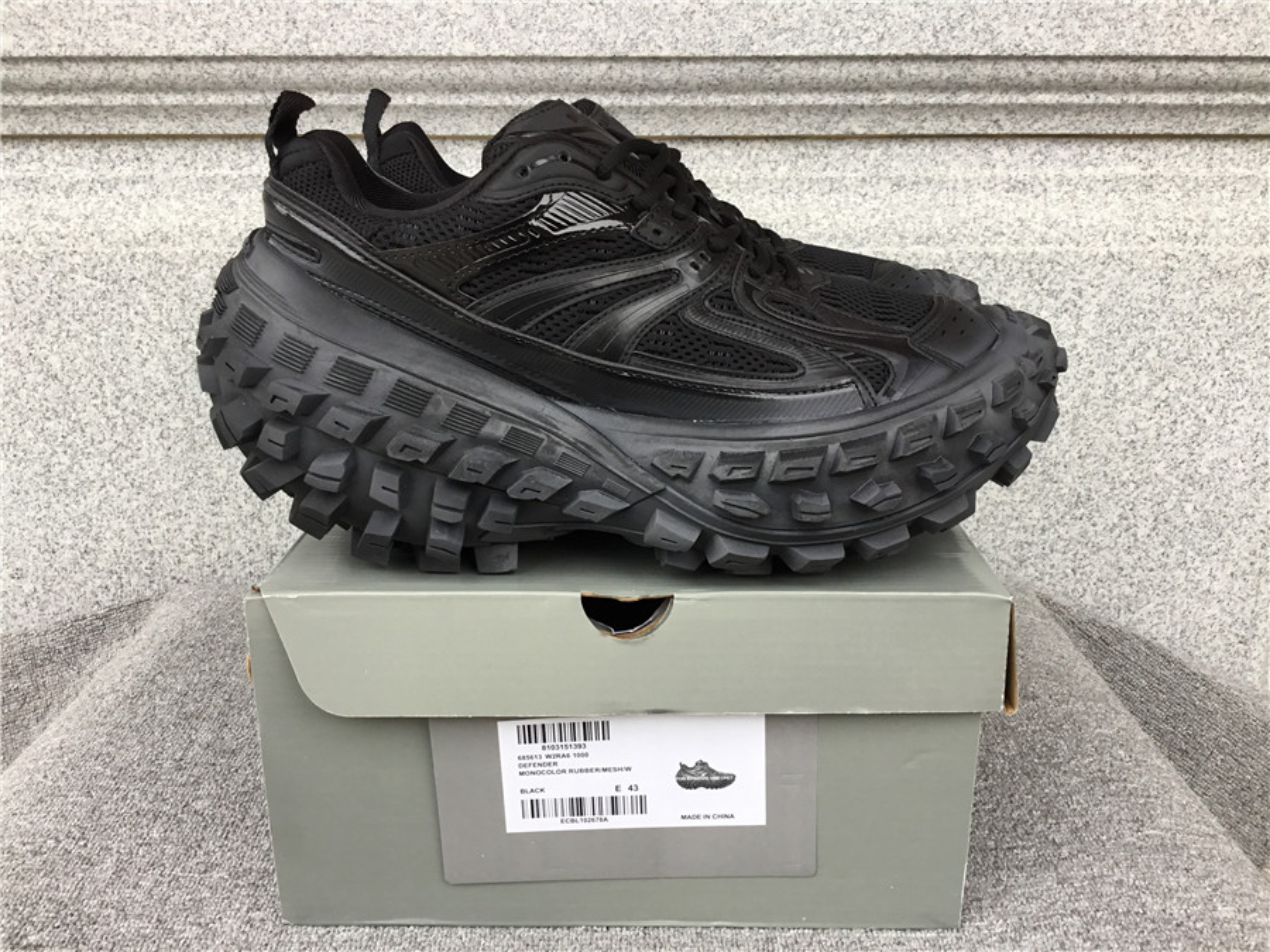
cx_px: 635
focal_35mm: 31
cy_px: 476
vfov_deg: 45.4
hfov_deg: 58.4
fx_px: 1137
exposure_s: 1/100
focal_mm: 3.3
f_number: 2.4
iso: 50
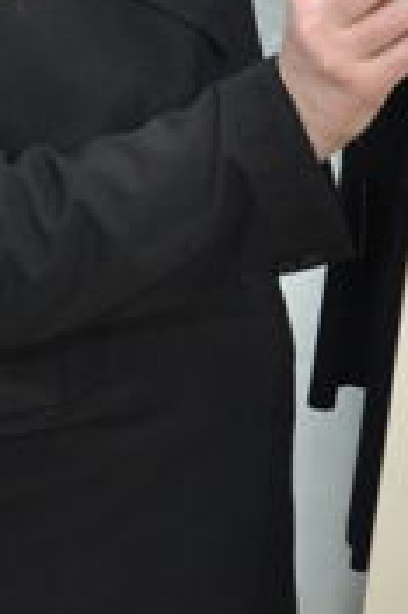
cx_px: -178
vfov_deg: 19.7
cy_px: -113
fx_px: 1669
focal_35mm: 98
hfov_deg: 13.3
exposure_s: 1/100
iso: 640
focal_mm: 18
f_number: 5.6
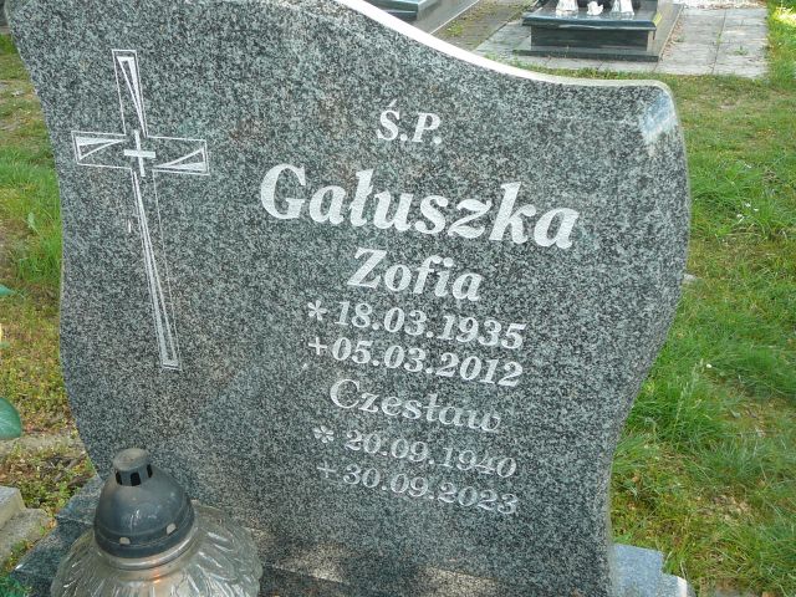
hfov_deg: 45.8
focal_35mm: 41
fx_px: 943
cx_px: 398
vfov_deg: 35.1
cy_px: 298
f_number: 3.1
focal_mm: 6.1
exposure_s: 1/60
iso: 80
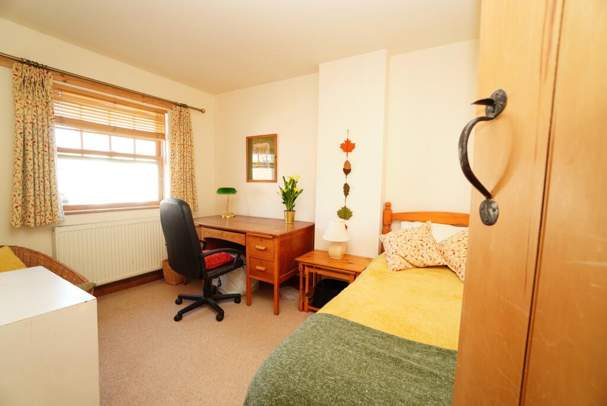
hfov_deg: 100.4
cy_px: 203
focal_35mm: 15
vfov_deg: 77.4
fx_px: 253
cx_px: 304
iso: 400
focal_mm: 10
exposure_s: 1/60
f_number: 4
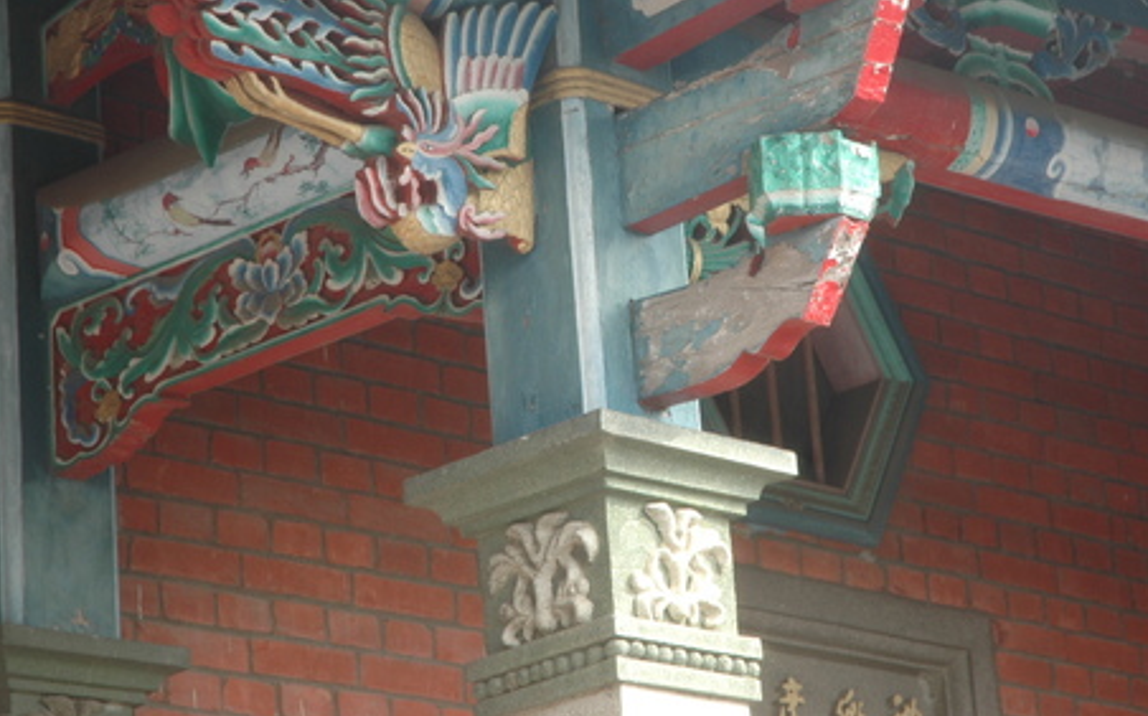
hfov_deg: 14.7
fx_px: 4441
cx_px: 671
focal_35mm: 142
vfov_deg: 9.2
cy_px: 217
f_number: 4.5
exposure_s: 1/160
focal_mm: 70
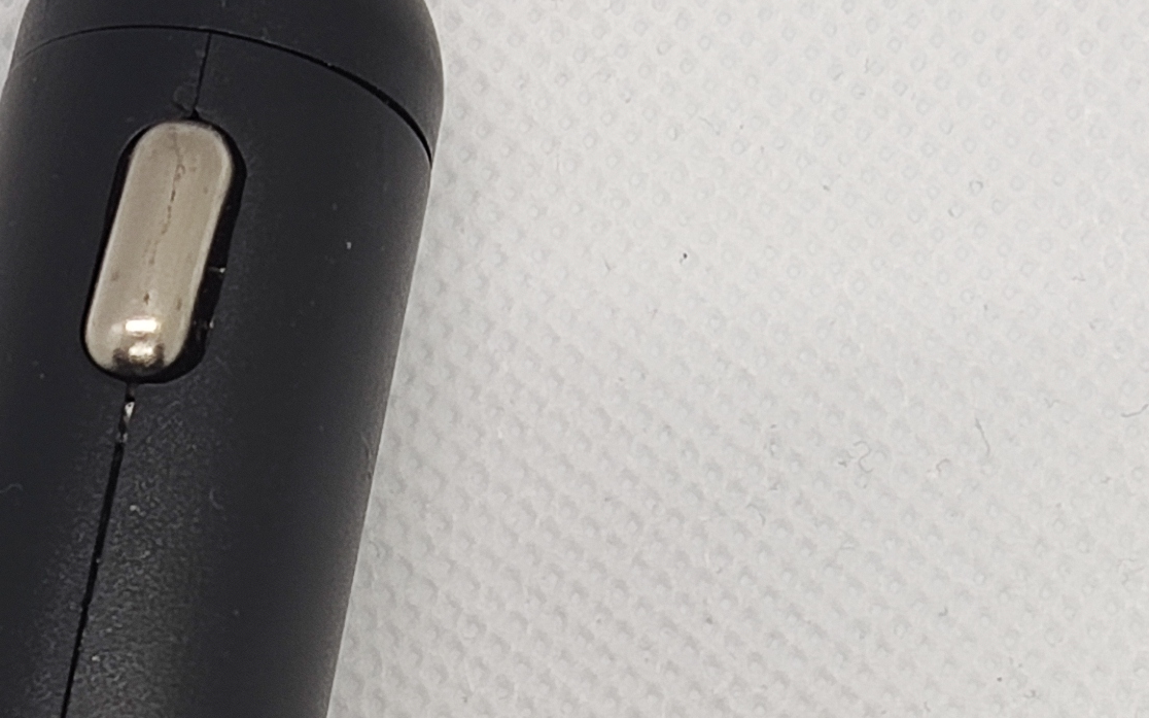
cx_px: 93
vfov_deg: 8.5
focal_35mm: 152
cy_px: 994
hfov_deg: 13.6
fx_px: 4759
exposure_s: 1/123
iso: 50
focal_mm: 4.71
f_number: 1.79
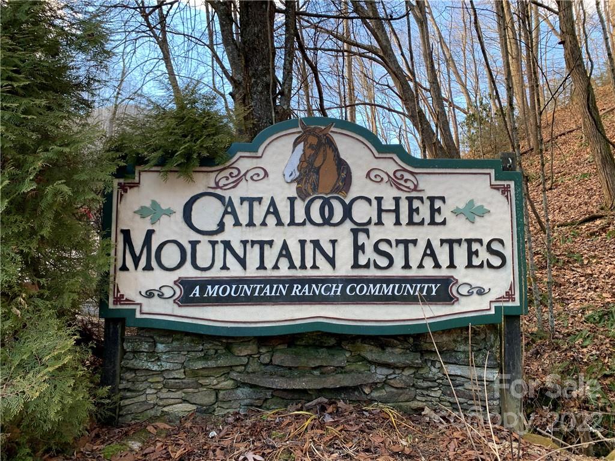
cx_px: 308
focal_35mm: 26
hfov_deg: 67.3
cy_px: 230
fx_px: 462
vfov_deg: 53.1
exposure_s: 1/122
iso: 40
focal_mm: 4.25
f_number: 1.8
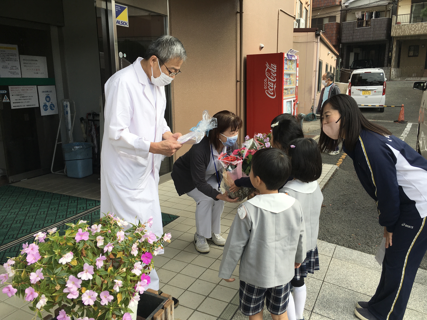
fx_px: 358
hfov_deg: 61.7
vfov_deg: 48.2
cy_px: 160
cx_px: 214
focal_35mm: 29
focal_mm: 4.15
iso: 25
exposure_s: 1/699
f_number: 2.2
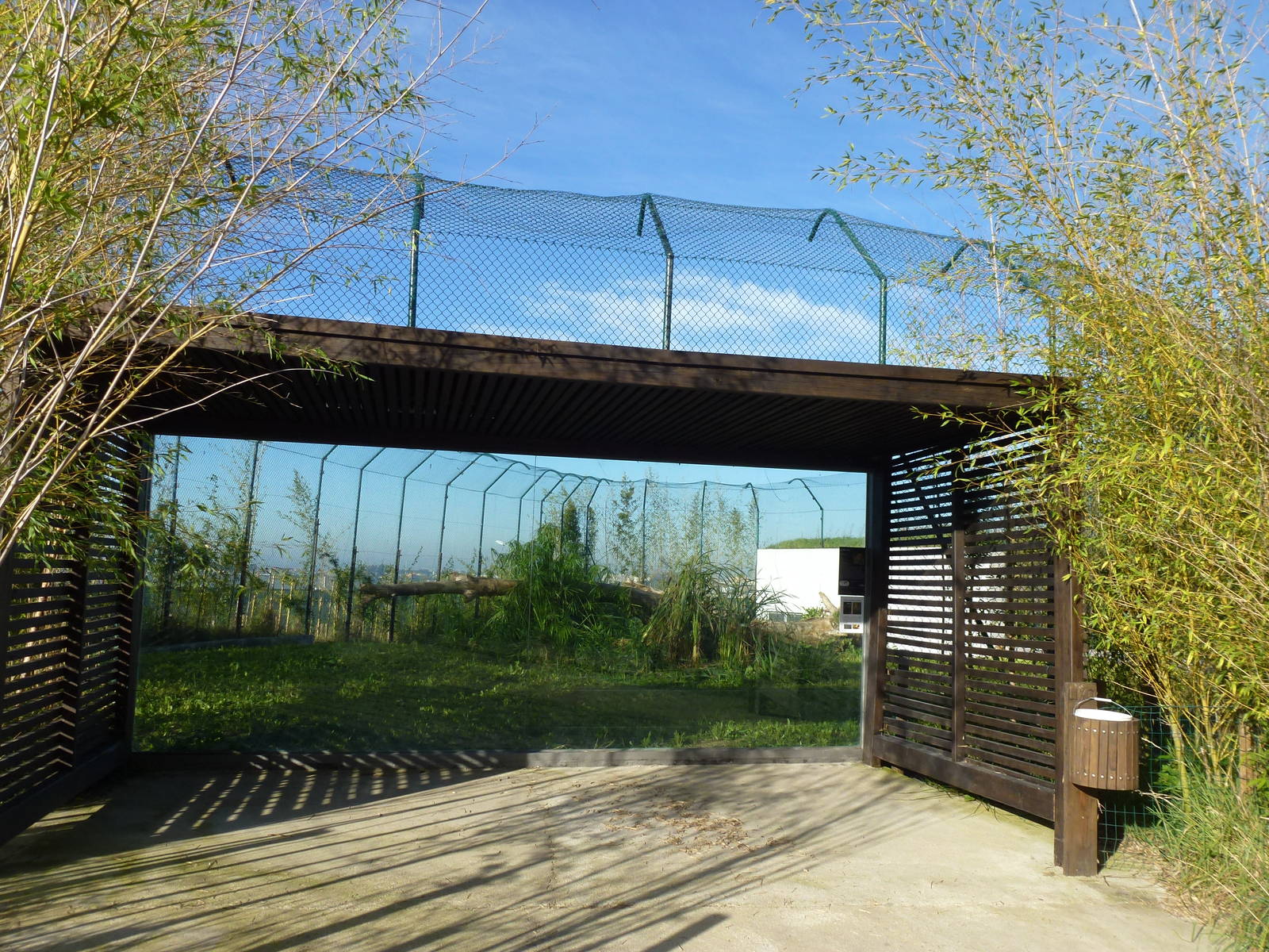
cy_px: 476
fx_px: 953
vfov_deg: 53.1
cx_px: 634
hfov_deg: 67.3
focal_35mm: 26
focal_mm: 4.7
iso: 100
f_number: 4
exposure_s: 1/640
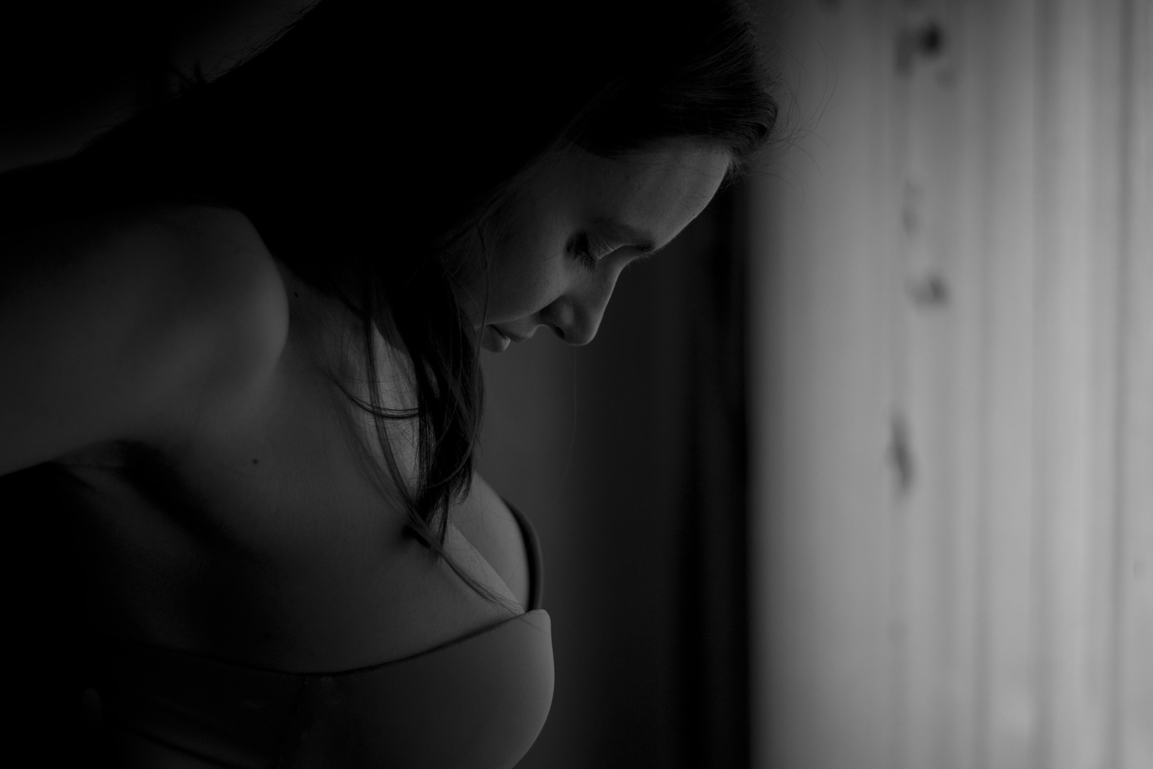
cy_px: 384
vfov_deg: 18.2
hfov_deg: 27.0
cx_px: 576
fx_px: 2402
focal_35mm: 75
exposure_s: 1/500
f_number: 1.8
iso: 320
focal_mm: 50
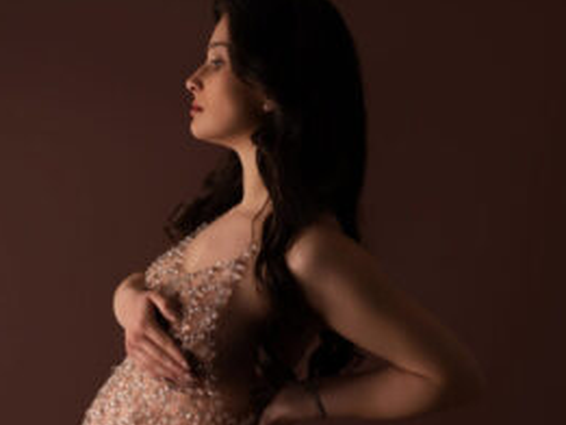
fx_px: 1014
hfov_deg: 31.2
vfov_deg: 23.7
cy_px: 239
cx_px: 250
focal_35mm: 62
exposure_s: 1/160
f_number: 4
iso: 100
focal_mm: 35
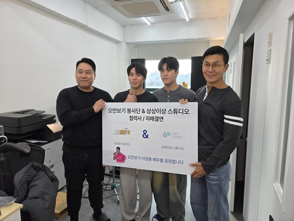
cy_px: 110
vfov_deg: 58.9
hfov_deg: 73.9
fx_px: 195
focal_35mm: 23
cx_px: 147
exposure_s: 1/120
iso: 32
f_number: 1.7
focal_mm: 6.3
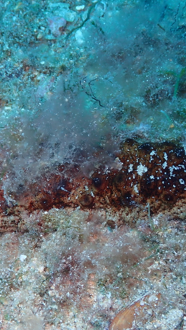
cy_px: 165
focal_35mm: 67
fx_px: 587
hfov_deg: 18.0
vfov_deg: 31.4
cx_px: 66
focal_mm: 8.41
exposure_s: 1/200
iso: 125
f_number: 4.5
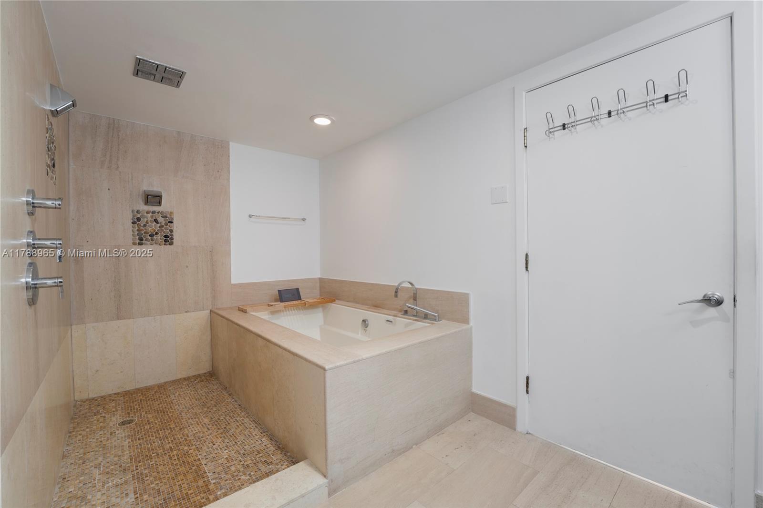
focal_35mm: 15
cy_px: 254
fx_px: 314
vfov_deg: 78.1
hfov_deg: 101.2
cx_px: 382
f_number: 8
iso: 100
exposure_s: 1/20
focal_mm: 14.8
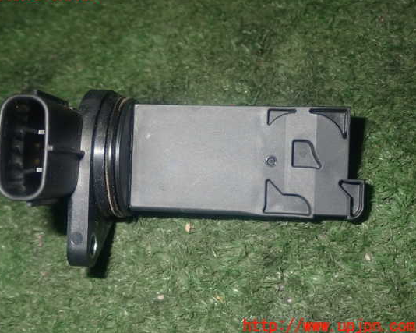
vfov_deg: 33.4
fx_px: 554
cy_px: 161
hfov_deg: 41.1
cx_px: 185
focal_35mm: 45
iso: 320
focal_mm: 7.31
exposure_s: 1/40
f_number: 8
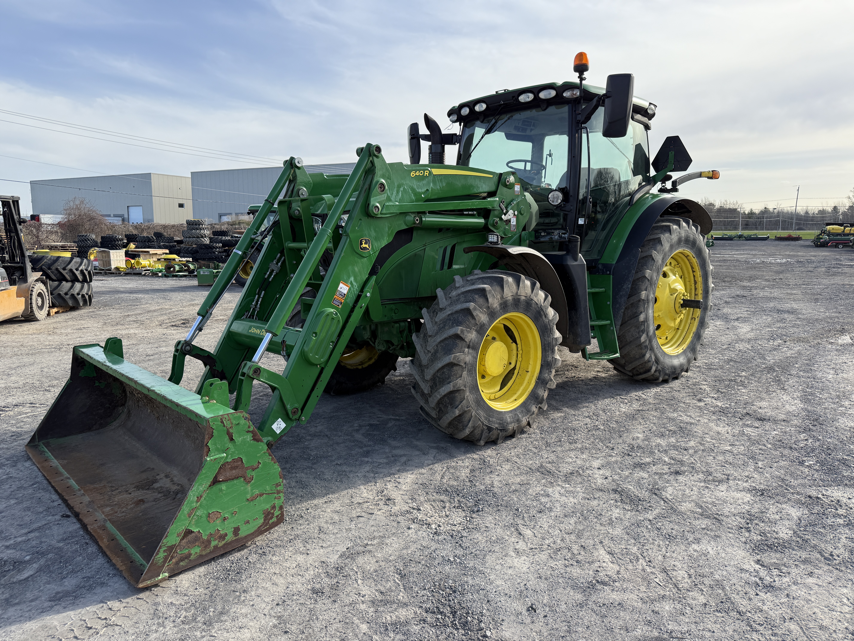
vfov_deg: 56.8
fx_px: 592
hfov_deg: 71.6
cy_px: 320
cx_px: 427
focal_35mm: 24
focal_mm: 6.76
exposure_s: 1/2299
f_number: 1.78
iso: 100
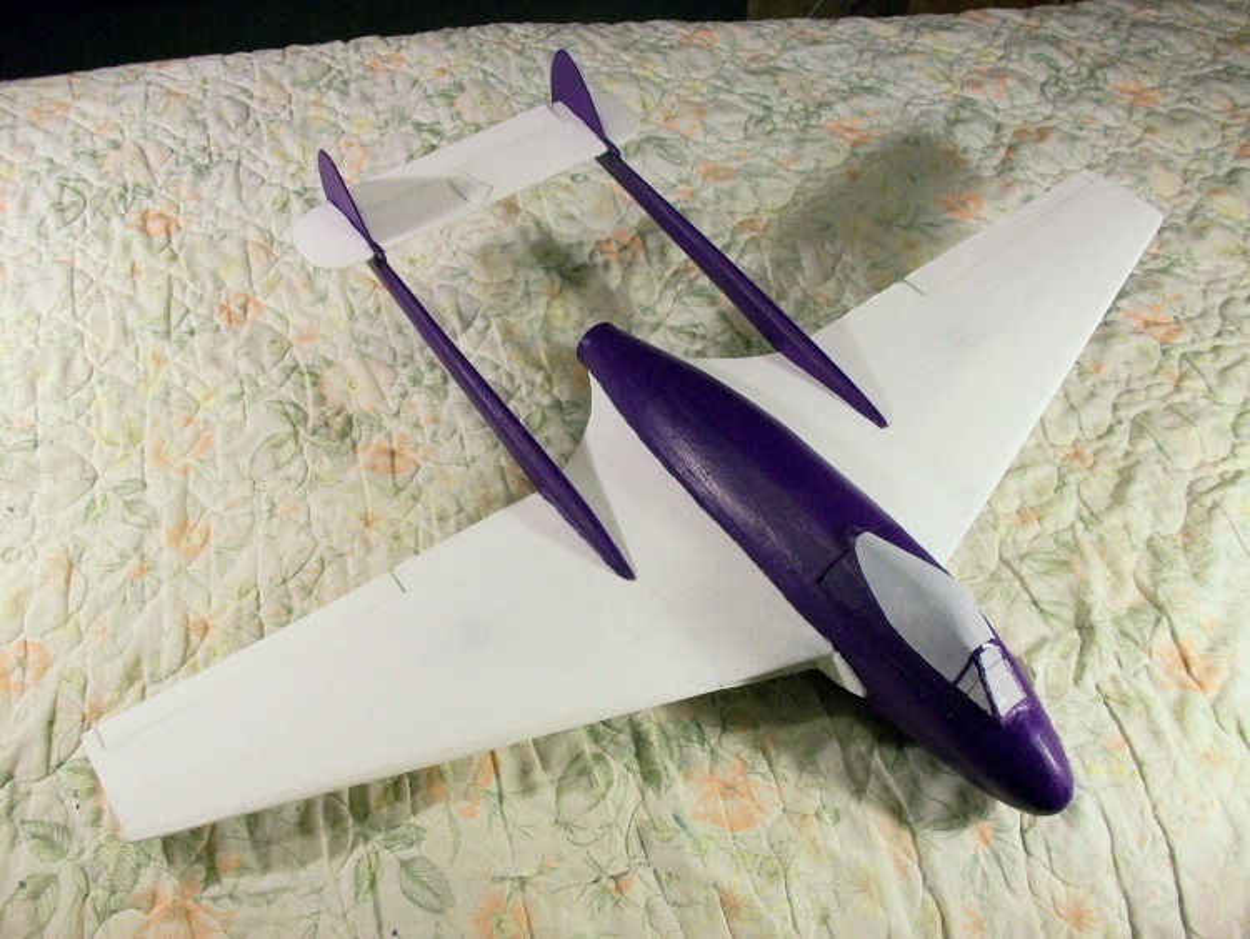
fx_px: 1228
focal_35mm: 34
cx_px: 625
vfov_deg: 41.8
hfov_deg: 53.9
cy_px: 470
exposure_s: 1/15
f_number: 2.8
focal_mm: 5.7
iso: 160
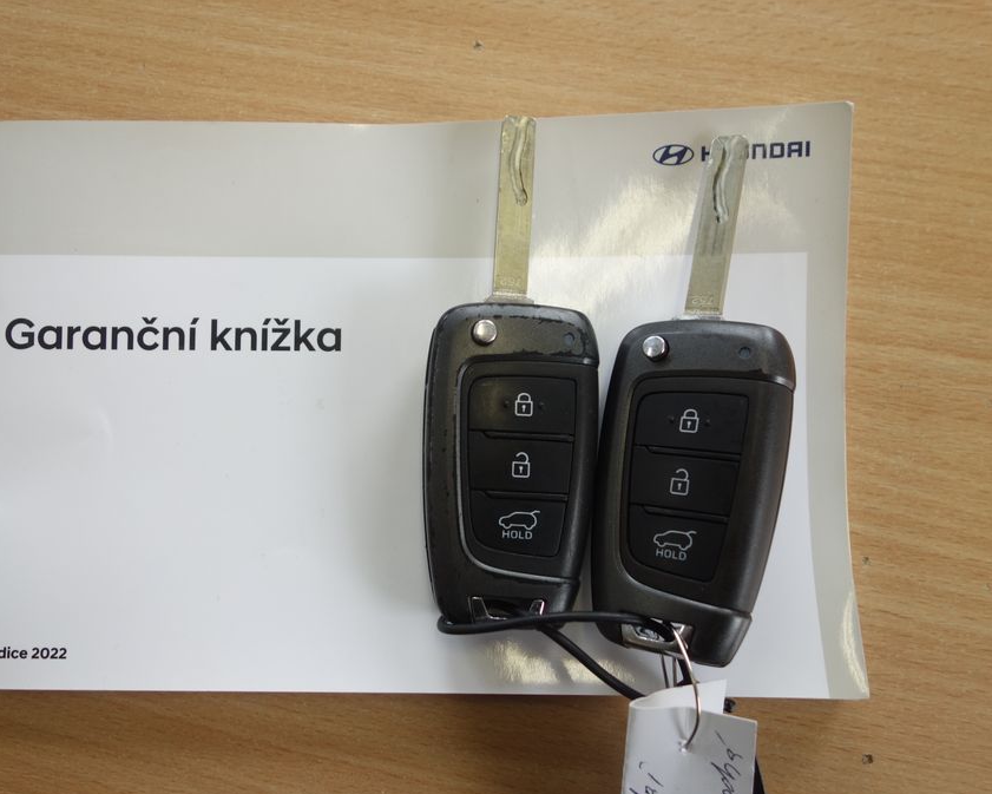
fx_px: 940
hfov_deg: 55.5
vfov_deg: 45.8
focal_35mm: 32
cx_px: 428
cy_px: 402
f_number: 2.5
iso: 125
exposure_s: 1/80
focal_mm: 10.4
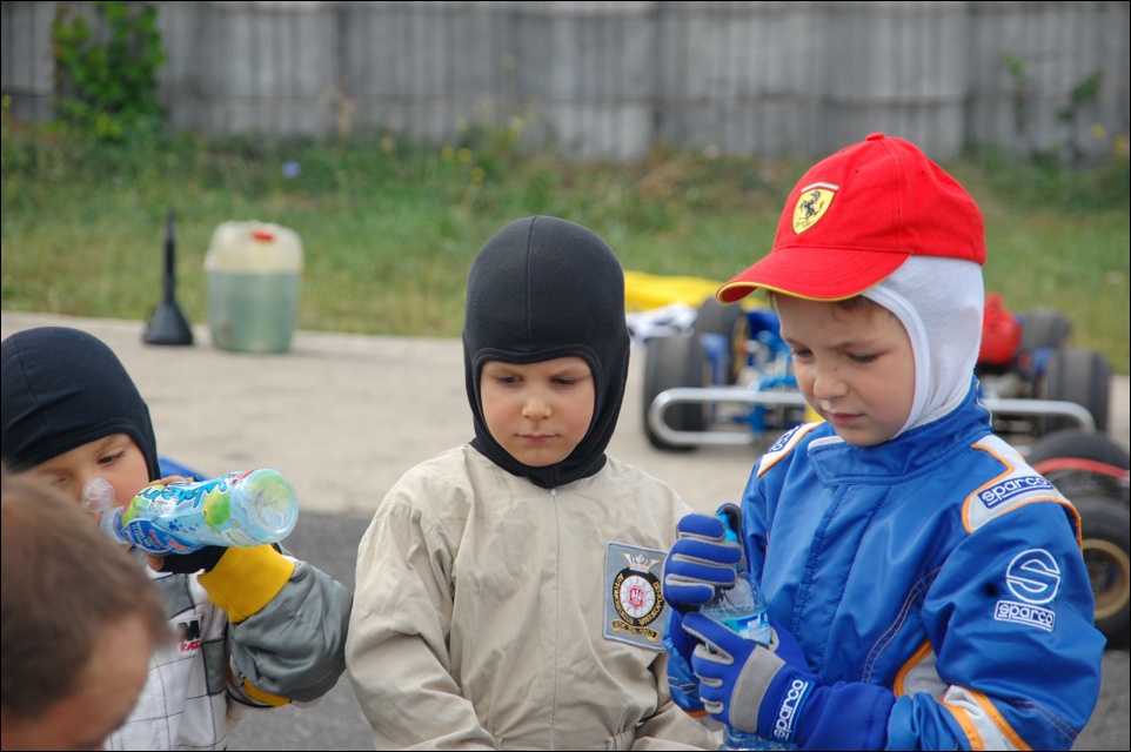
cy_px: 376
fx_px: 5886
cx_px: 566
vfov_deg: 7.3
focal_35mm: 188
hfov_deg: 11.0
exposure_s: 1/200
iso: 400
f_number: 6
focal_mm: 125
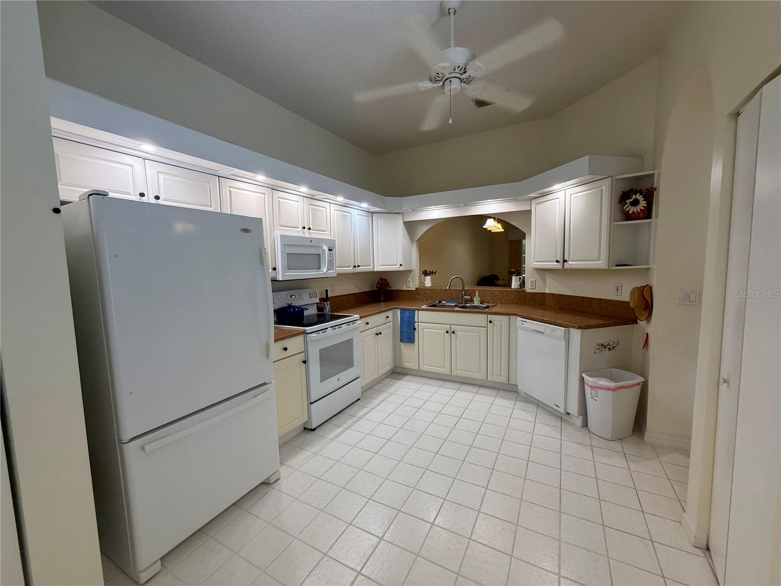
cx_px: 390
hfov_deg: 102.1
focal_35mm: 14
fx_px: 316
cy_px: 293
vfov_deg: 85.7
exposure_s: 1/120
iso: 125
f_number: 2.2
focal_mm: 2.22
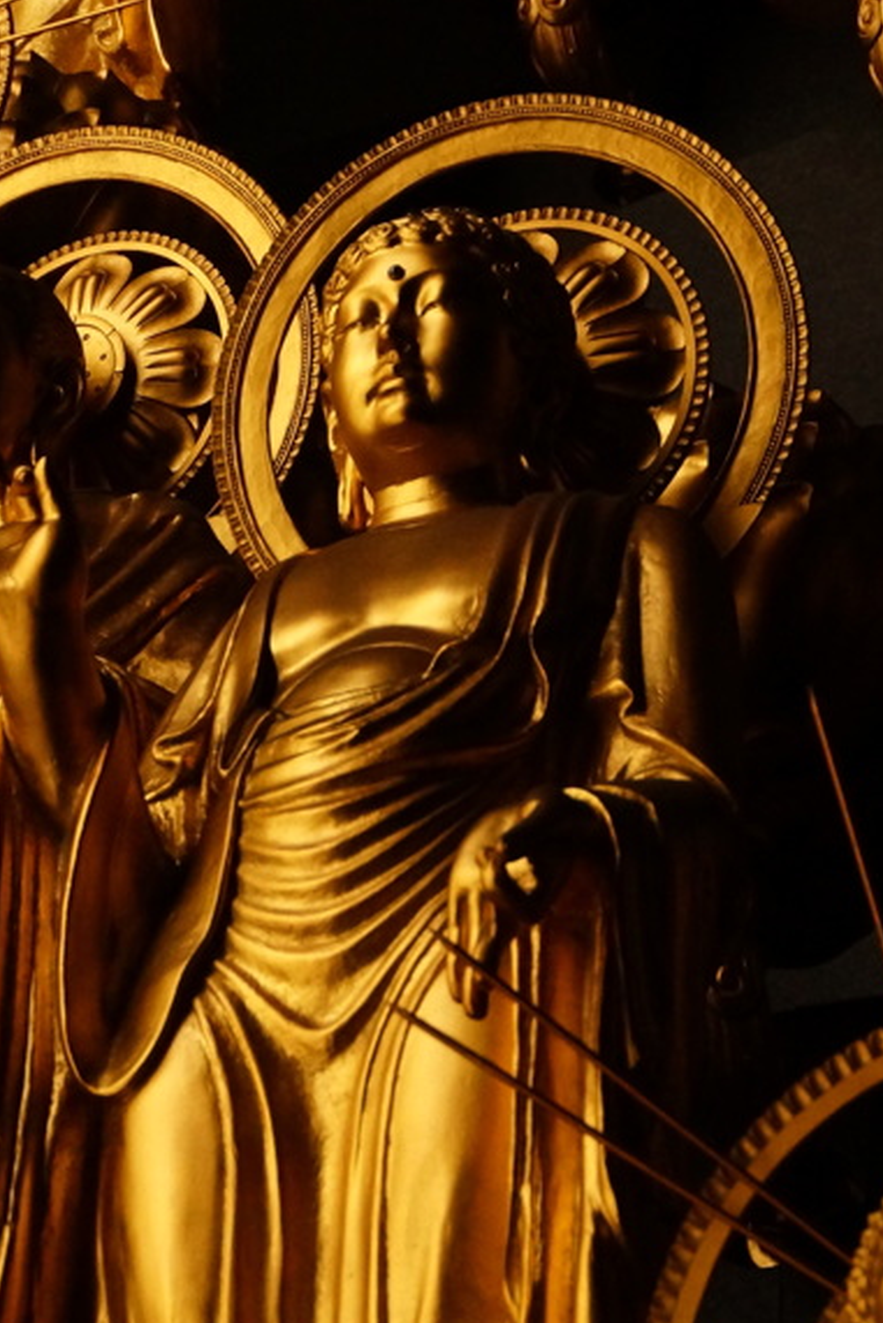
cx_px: 285
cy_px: 558
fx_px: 6912
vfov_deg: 10.9
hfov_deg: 7.3
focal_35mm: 188
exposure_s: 1/400
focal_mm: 70
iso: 1600
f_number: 7.1
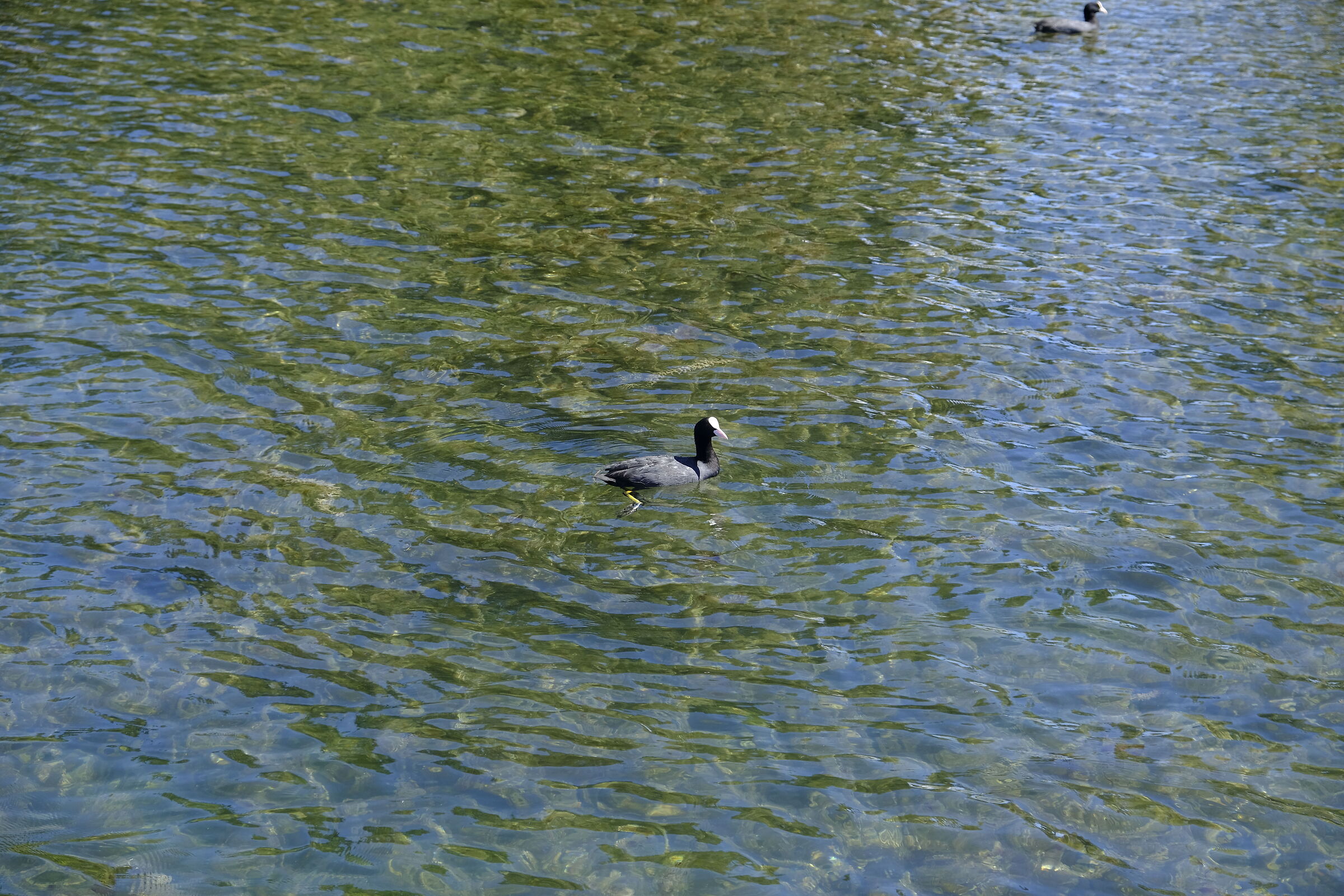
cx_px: 672
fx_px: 3098
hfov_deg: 24.5
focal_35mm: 83
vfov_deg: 16.5
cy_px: 448
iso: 160
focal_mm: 55
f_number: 5.6
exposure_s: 1/220
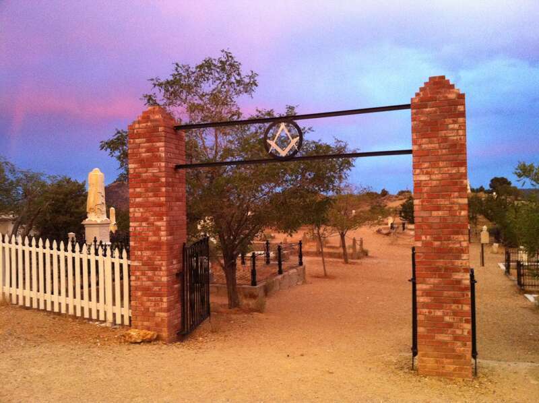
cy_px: 202
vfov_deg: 40.6
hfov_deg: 52.7
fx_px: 544
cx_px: 270
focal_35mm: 35
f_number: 2.8
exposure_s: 1/15
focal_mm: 3.85
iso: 320
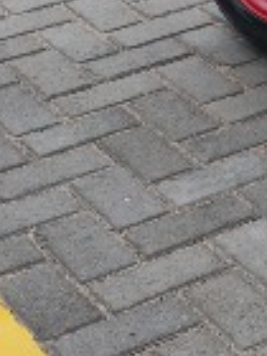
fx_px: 1584
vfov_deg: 12.5
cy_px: -89
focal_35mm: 154
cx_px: 610
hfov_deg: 8.8
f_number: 1.8
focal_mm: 4.27
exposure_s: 1/136
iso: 100
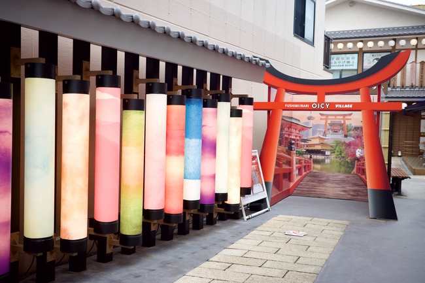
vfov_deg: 33.4
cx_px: 212
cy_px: 142
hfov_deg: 48.5
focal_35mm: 40
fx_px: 472
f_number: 2.8
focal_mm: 26
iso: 200
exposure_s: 1/100
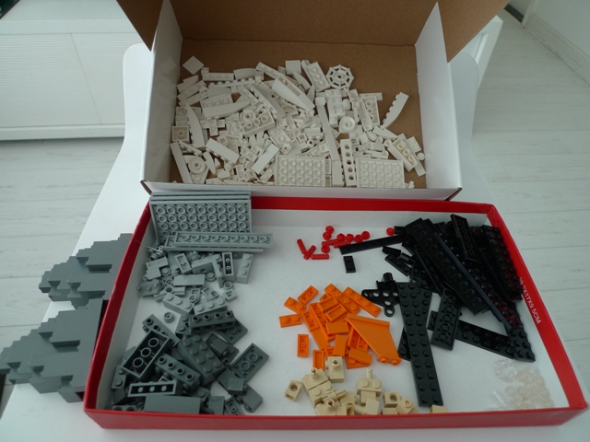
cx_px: 295
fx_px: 409
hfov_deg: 71.6
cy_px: 221
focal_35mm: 24
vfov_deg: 56.8
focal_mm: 5.1
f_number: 2
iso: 125
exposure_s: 1/30
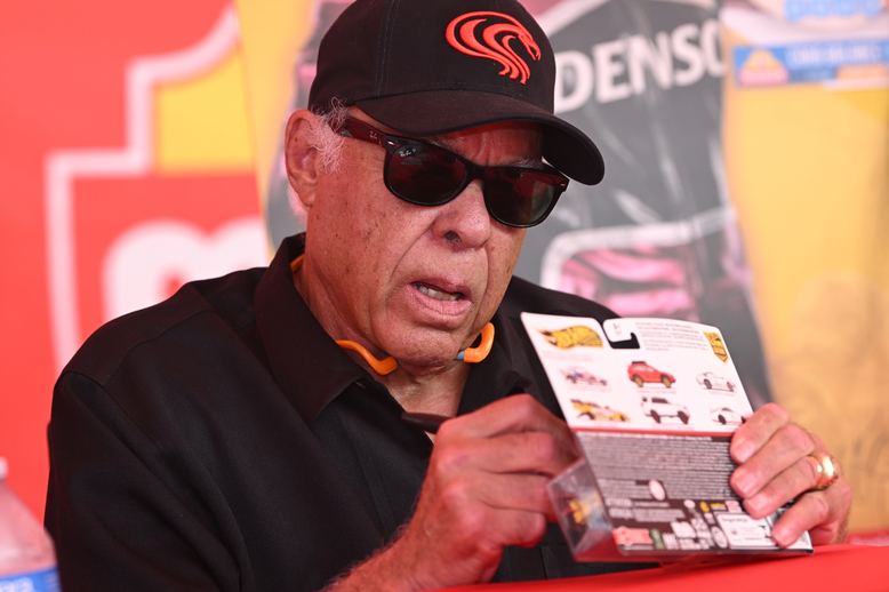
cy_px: 296
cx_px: 444
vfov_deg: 9.8
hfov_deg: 14.7
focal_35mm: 140
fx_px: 3456
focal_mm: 140
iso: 640
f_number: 5.6
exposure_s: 1/400
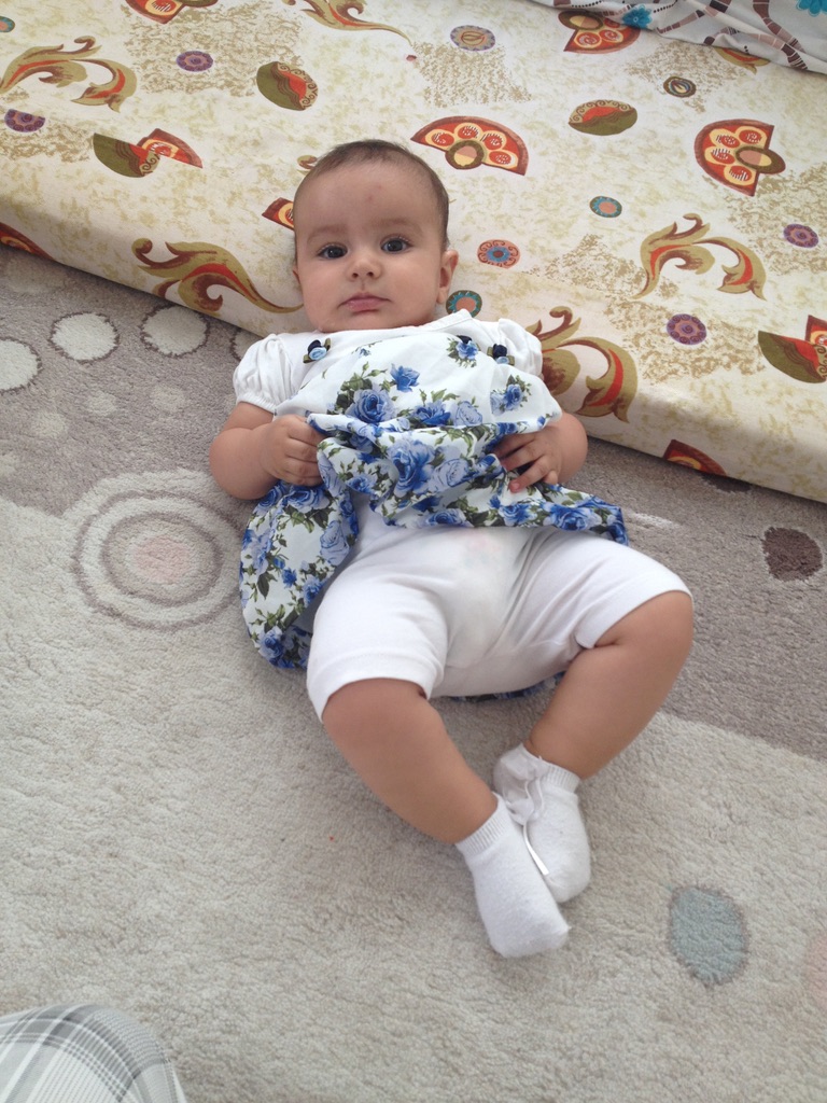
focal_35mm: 35
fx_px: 1115
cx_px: 414
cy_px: 552
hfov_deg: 40.7
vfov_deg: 52.6
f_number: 2.4
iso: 50
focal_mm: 4.28
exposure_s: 1/60
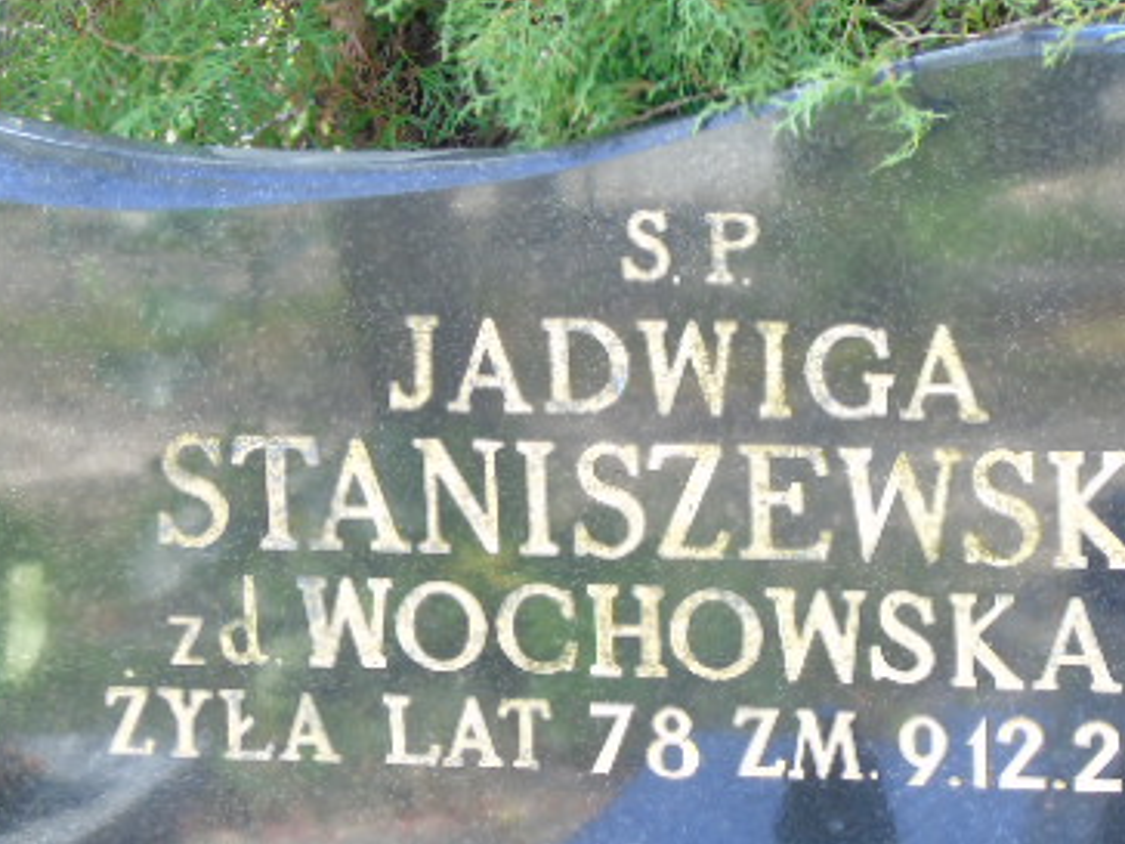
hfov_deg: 10.4
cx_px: 698
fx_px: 6175
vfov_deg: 7.8
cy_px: 674
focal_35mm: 190
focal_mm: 19
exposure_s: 1/30
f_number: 4.4
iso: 160
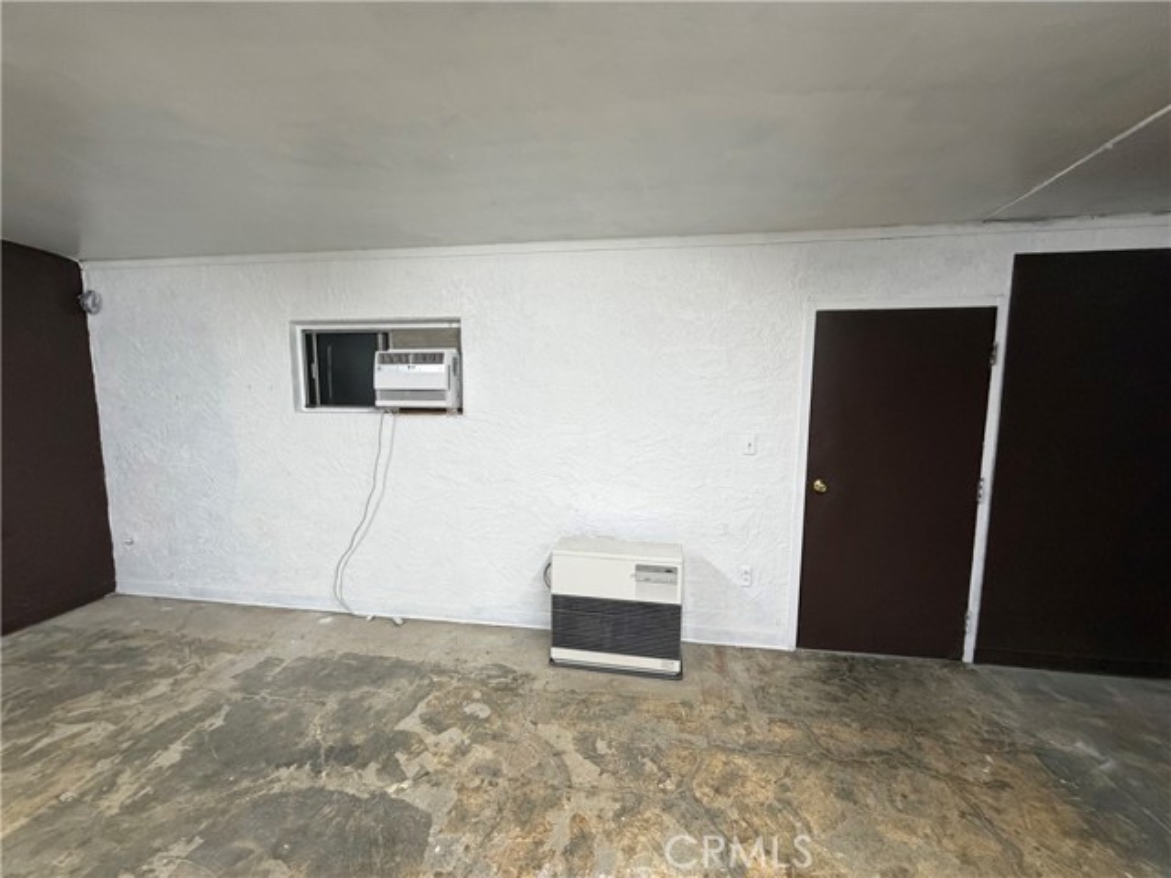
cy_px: 439
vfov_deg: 85.7
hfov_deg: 102.1
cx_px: 586
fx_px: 474
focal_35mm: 14
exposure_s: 1/120
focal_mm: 2.22
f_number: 2.2
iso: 320
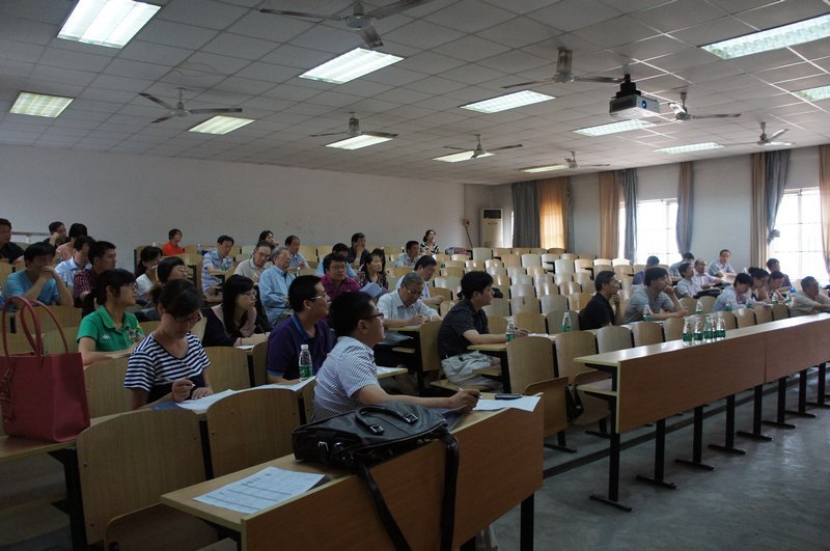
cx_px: 415
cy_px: 276
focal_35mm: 27
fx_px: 622
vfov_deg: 47.8
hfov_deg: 67.5
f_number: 3.5
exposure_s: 1/80
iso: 1600
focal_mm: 18
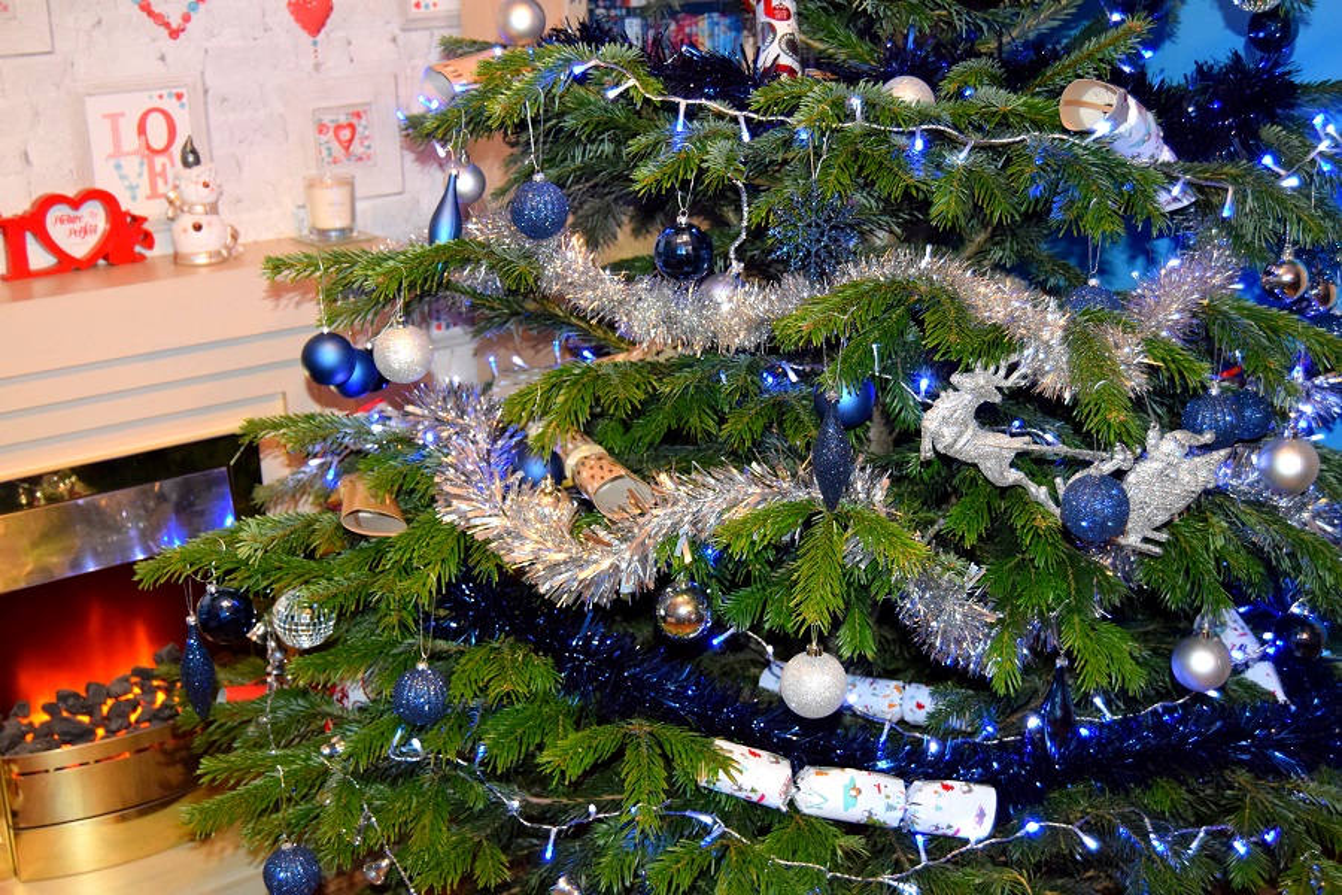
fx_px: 1677
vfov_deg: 29.9
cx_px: 671
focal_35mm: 45
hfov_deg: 43.6
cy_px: 448
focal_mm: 30
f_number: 4.2
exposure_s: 1/60
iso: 2500
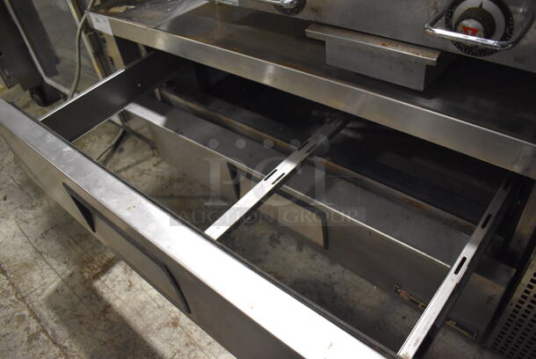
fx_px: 402
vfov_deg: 48.0
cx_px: 268
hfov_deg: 67.3
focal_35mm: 27
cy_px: 180
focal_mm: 18
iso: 4000
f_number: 3.5
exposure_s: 1/125
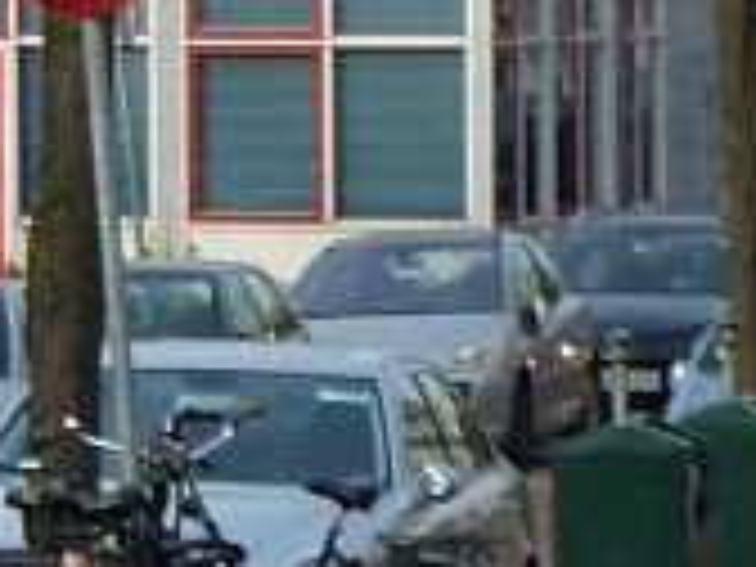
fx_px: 11968
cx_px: -1274
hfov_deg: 3.6
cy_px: -252
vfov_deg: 2.7
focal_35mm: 548
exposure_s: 1/160
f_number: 4.3
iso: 80
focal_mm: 14.7
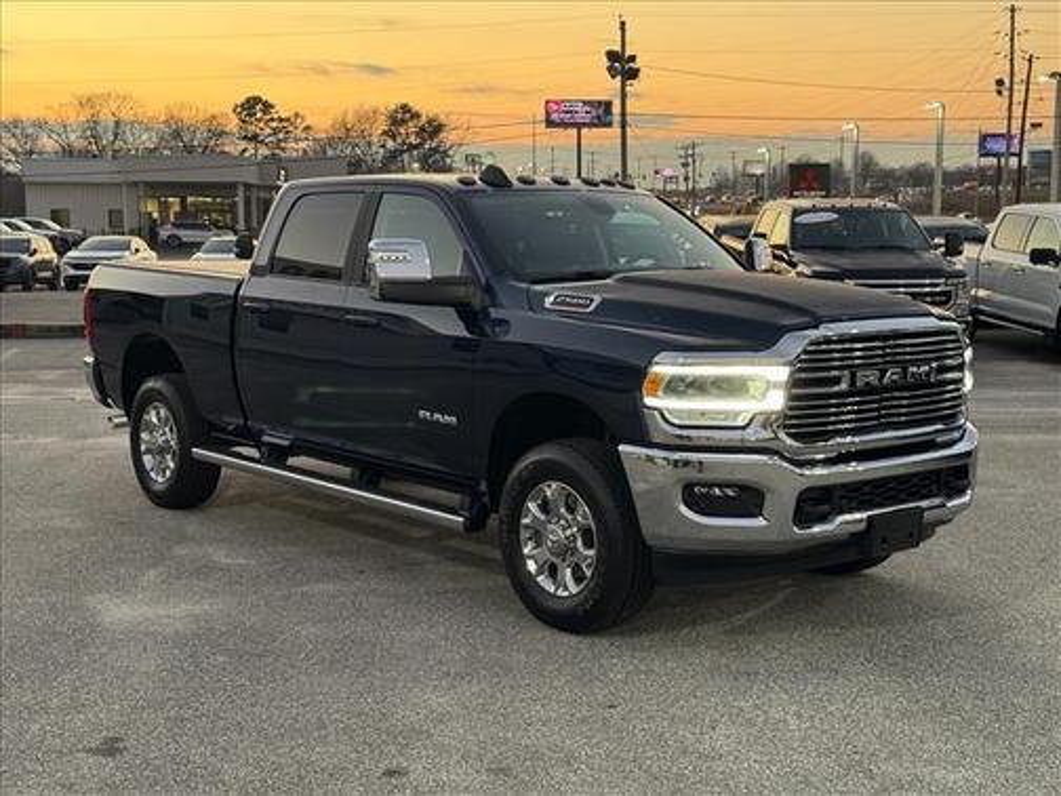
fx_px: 1471
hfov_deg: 39.7
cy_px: 398
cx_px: 530
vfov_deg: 30.3
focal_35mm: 48
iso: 160
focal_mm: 6.76
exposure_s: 1/60
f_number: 1.78
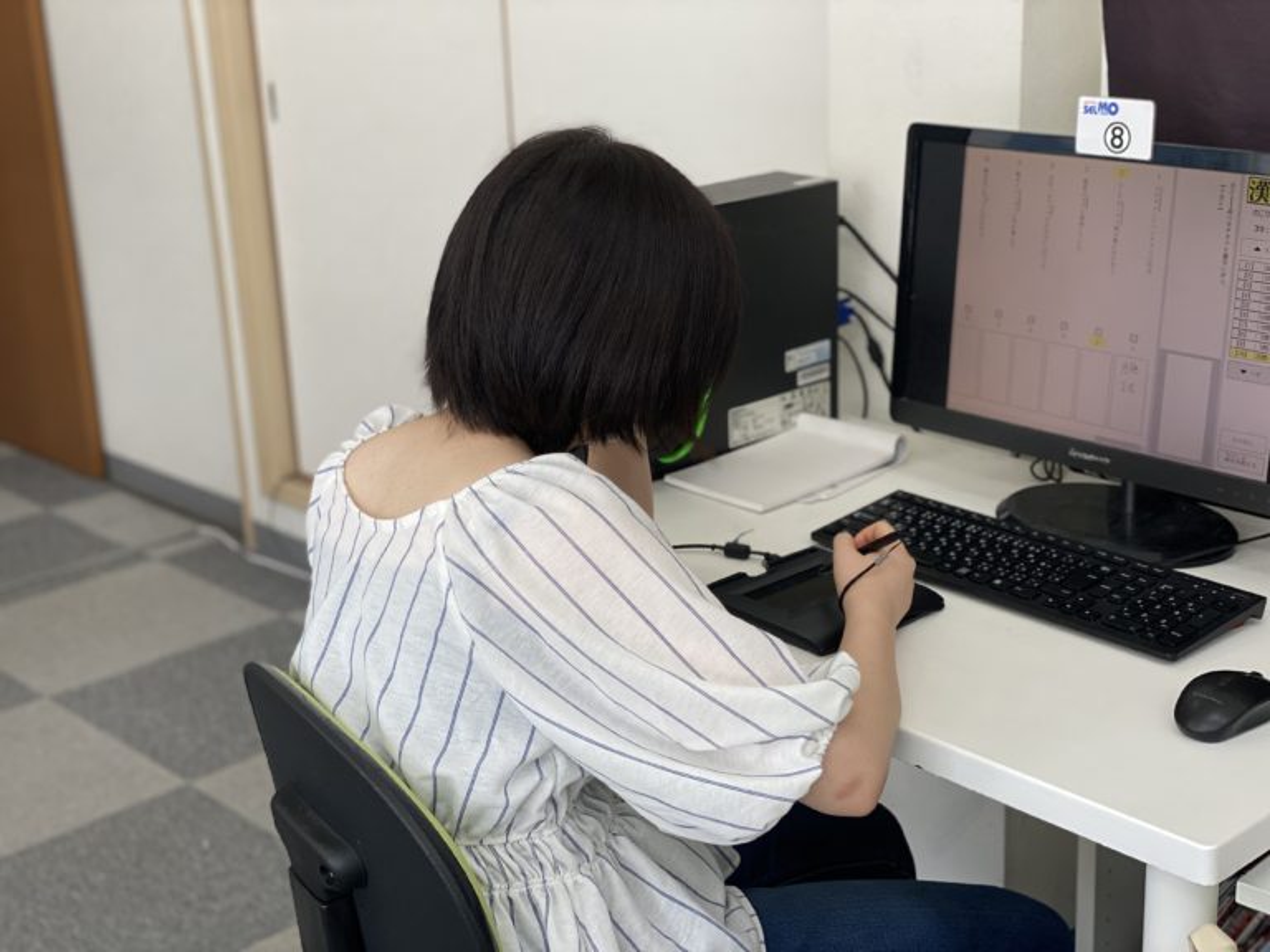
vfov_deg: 28.0
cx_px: 635
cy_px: 476
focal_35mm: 52
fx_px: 1908
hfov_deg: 36.8
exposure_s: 1/120
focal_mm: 6
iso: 64
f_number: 2
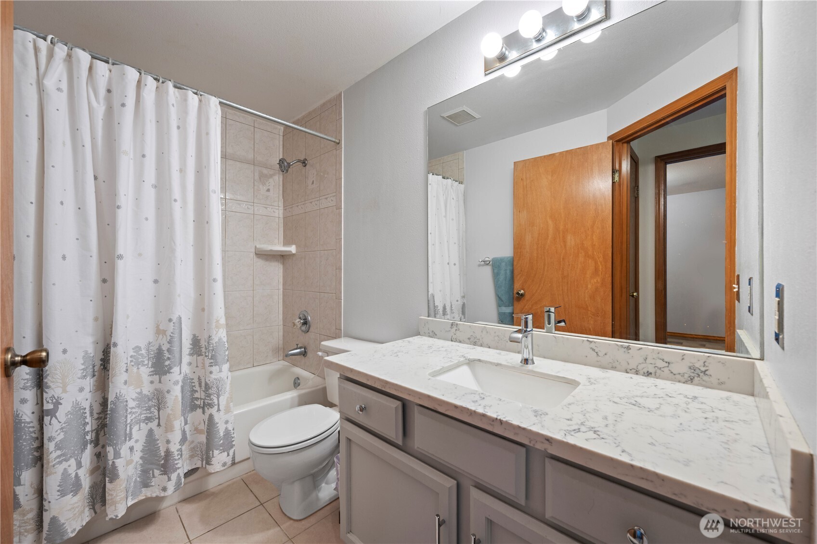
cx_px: 408
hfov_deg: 104.3
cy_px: 272
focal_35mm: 14
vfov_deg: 81.2
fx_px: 318
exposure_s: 1/2
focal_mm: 14
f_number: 8
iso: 200
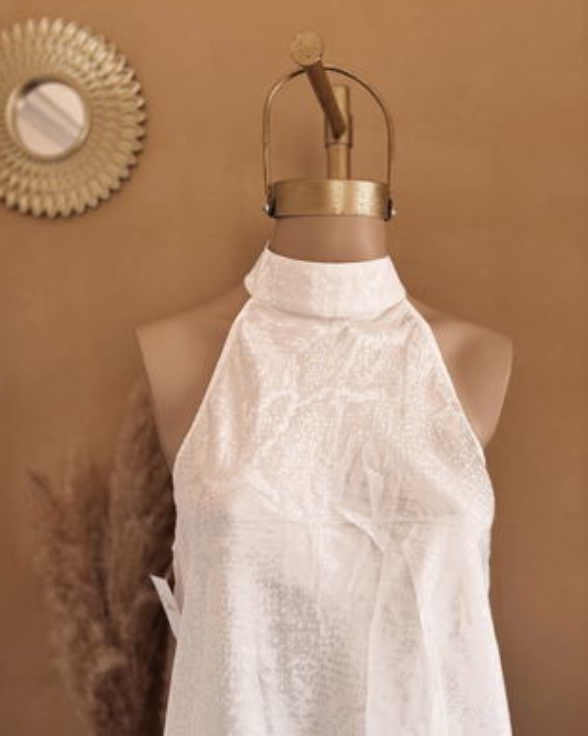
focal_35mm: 35
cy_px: 467
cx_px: 339
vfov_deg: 51.0
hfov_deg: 42.1
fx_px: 762
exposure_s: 1/121
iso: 64
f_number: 1.6
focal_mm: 5.96
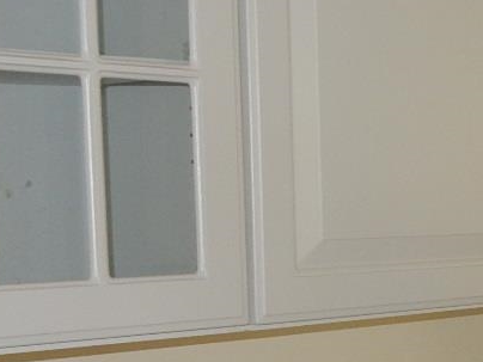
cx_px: 695
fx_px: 1381
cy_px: 306
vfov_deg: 14.8
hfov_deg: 18.0
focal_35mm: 99
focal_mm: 4.5
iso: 200
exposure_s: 1/30
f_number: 3.7
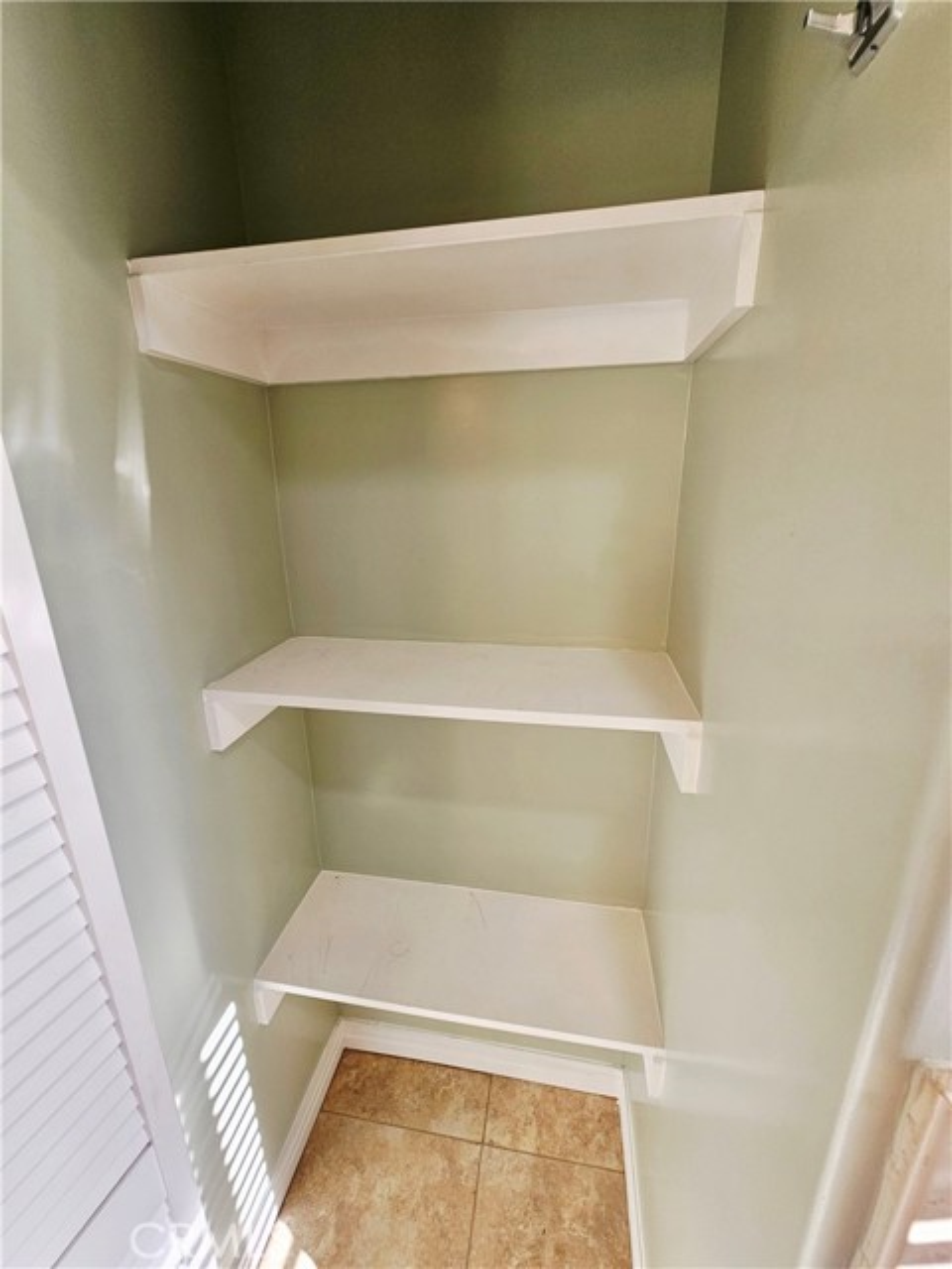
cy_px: 634
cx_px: 476
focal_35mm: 13
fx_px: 477
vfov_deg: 106.2
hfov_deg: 89.9
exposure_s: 1/120
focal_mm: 2.2
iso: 80
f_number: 2.2
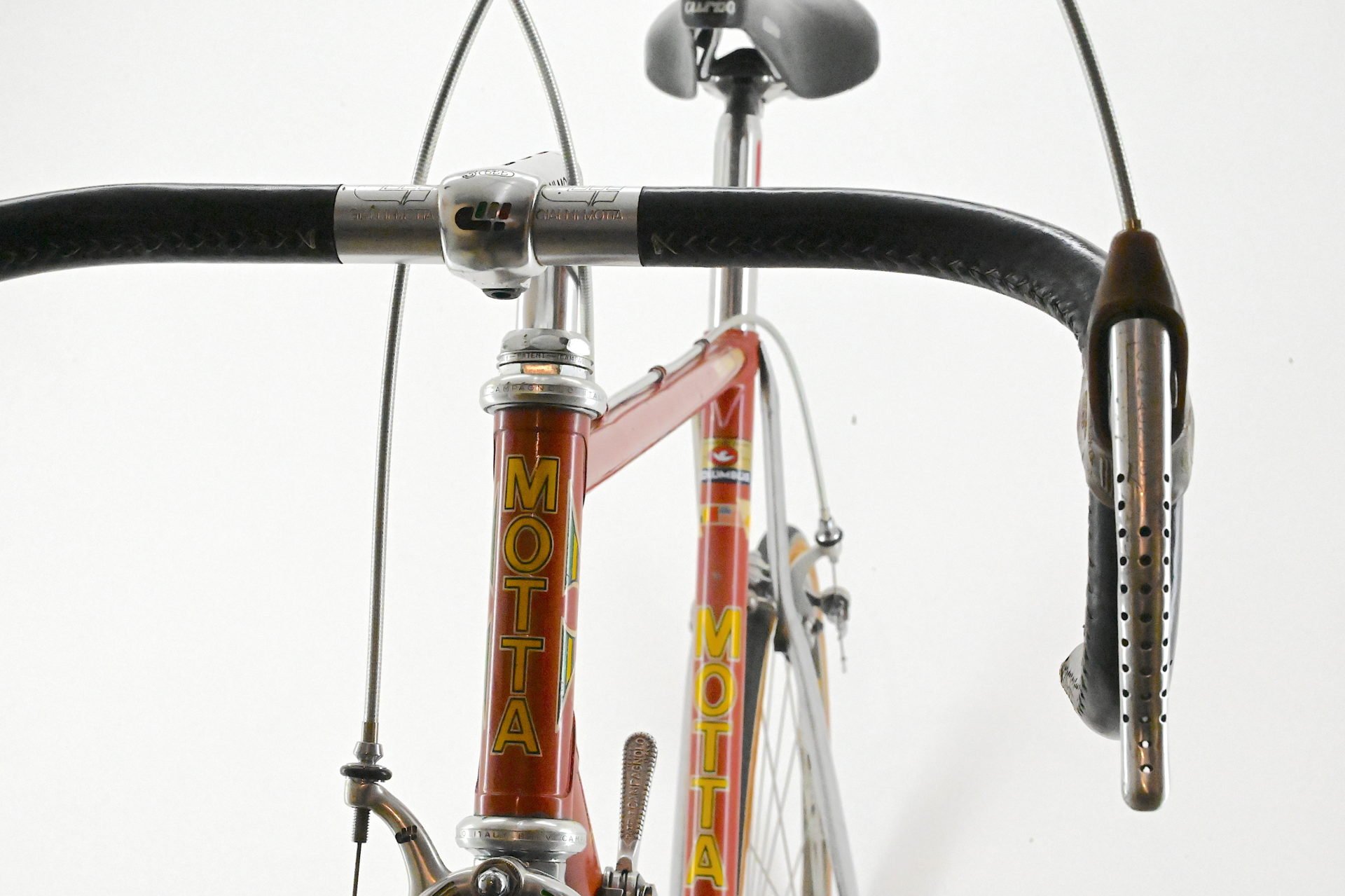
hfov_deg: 28.9
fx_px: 2614
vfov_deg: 19.4
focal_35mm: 70
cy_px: 448
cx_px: 672
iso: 20000
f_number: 20
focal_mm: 70
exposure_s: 1/640
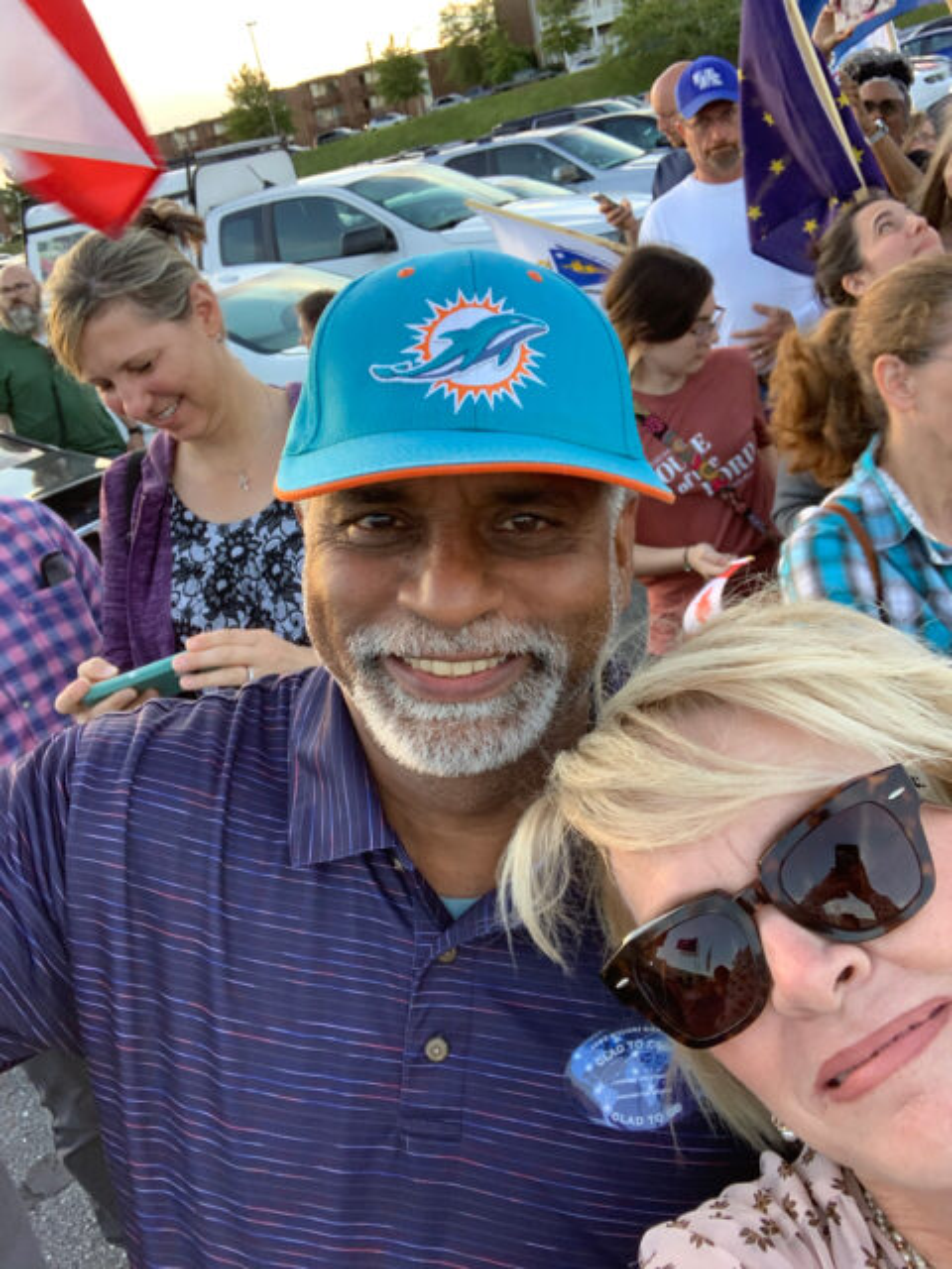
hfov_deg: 44.2
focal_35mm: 32
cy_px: 634
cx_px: 476
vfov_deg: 56.8
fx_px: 1173
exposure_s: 1/83
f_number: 2.2
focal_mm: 2.87
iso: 64
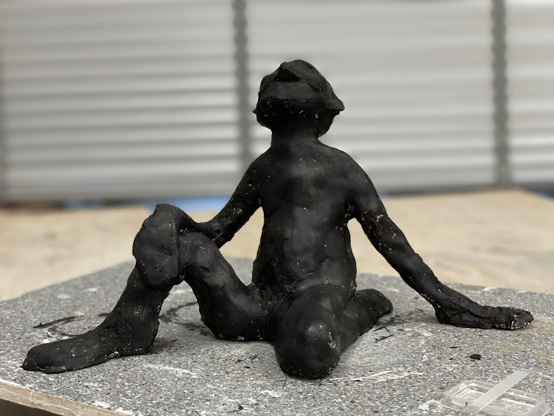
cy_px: 208
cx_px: 277
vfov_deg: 28.0
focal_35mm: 52
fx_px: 832
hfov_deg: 36.8
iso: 125
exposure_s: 1/100
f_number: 2
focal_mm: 6
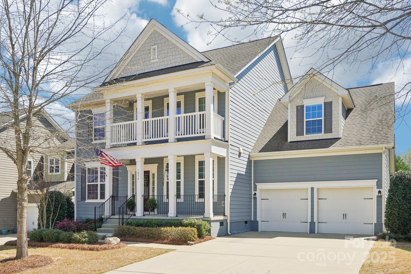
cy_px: 137
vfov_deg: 43.6
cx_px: 206
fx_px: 342
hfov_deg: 61.9
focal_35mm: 30
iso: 100
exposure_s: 1/125
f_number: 8
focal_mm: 20
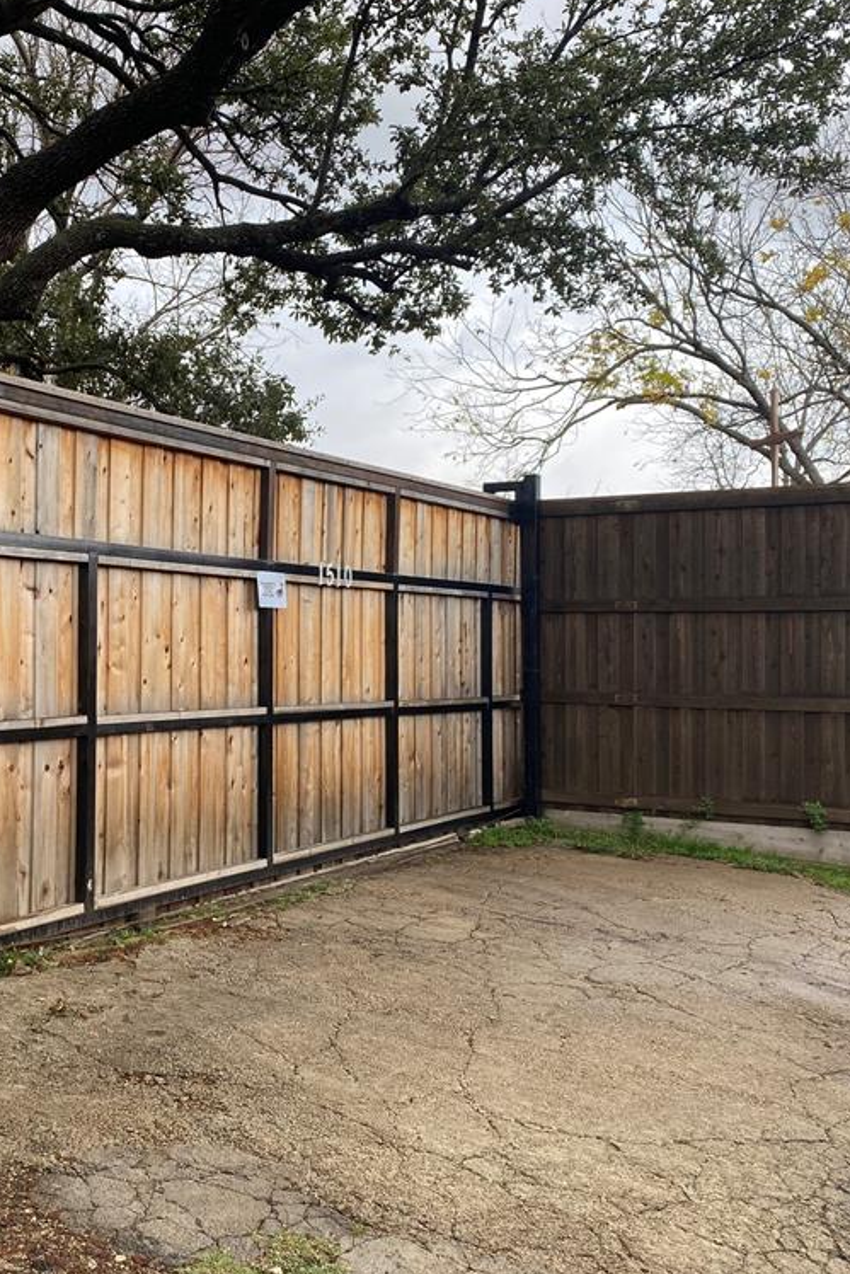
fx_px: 1310
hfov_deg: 35.3
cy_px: 628
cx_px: 233
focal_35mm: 37
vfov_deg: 51.9
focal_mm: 4.25
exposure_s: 1/479
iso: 32
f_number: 1.8
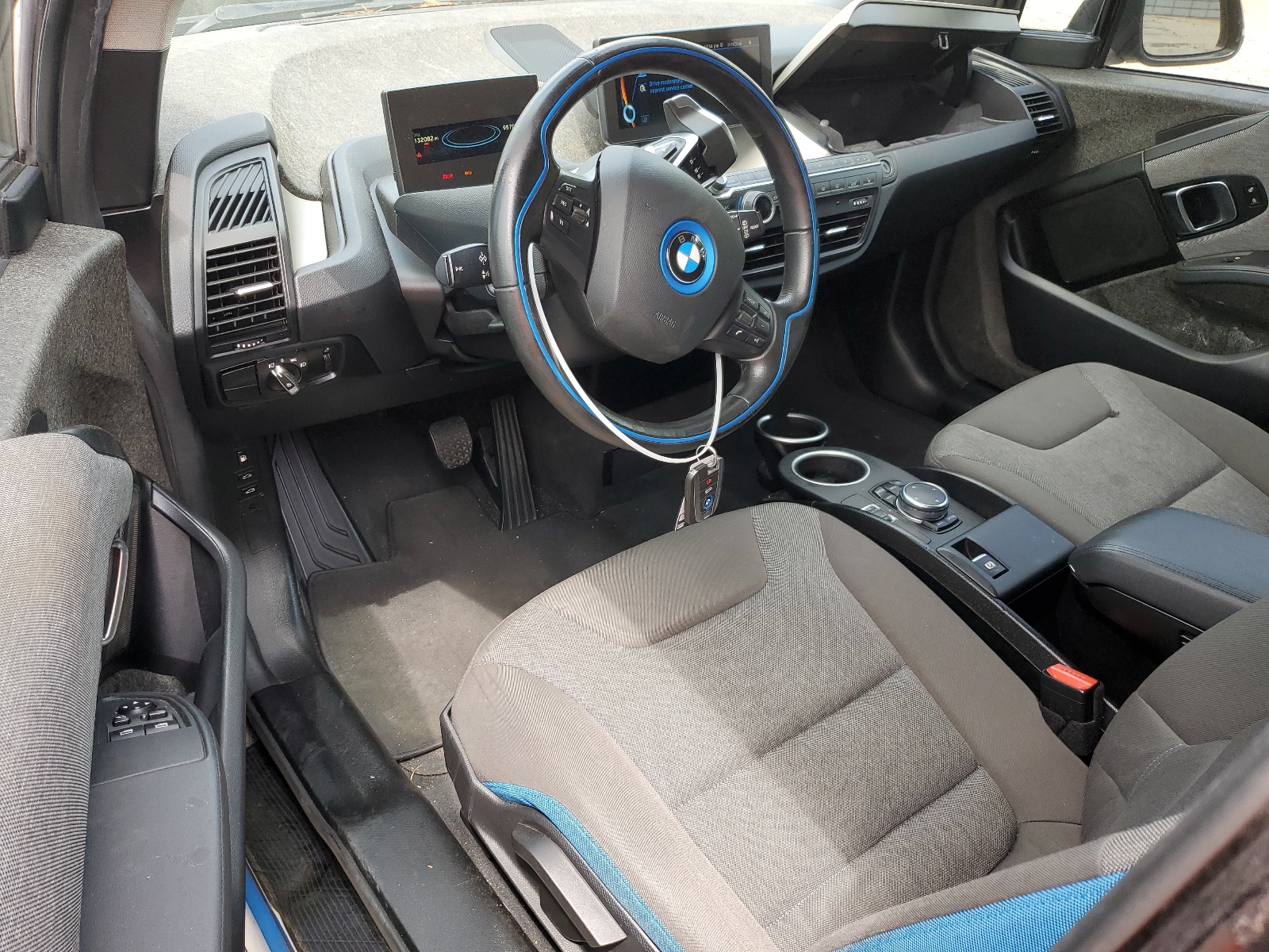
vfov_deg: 53.1
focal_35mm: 26
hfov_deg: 67.3
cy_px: 476
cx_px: 634
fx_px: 953
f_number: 1.5
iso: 50
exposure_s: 1/196
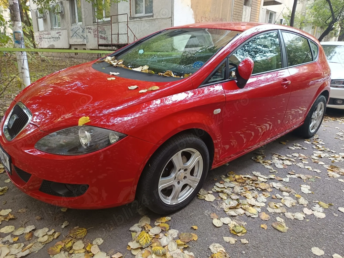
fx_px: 239
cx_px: 172
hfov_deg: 71.6
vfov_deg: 56.8
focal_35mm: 24
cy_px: 129
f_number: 1.7
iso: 194
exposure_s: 1/50
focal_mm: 5.31
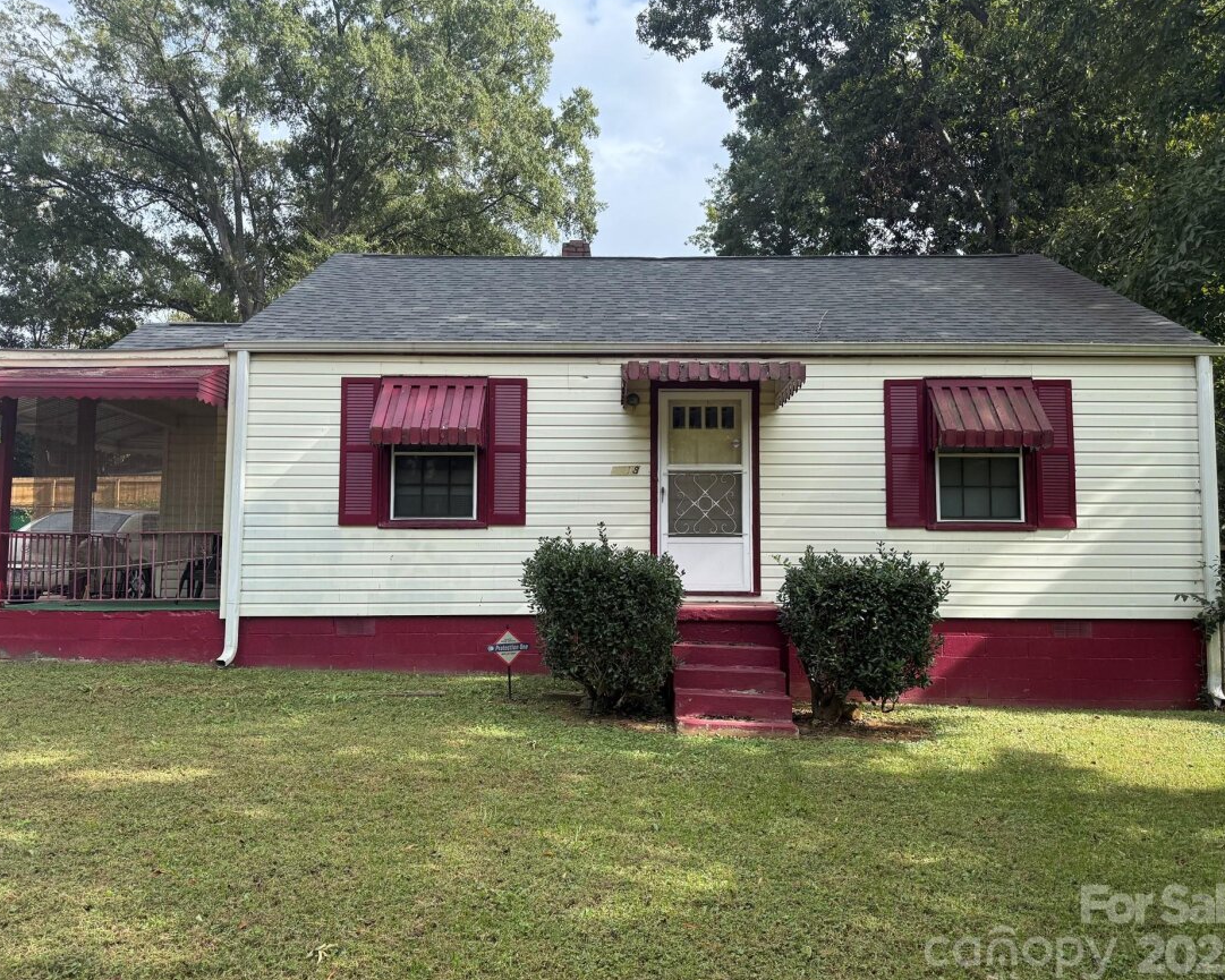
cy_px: 500
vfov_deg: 54.9
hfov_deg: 66.0
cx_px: 620
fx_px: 943
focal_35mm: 26
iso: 100
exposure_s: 1/1901
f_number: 1.78
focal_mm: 6.76
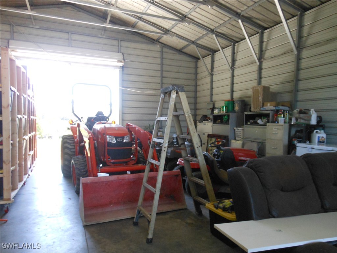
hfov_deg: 69.4
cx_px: 168
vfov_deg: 54.9
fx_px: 243
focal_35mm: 25
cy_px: 126
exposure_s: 1/125
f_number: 3.2
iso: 400
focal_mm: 4.5
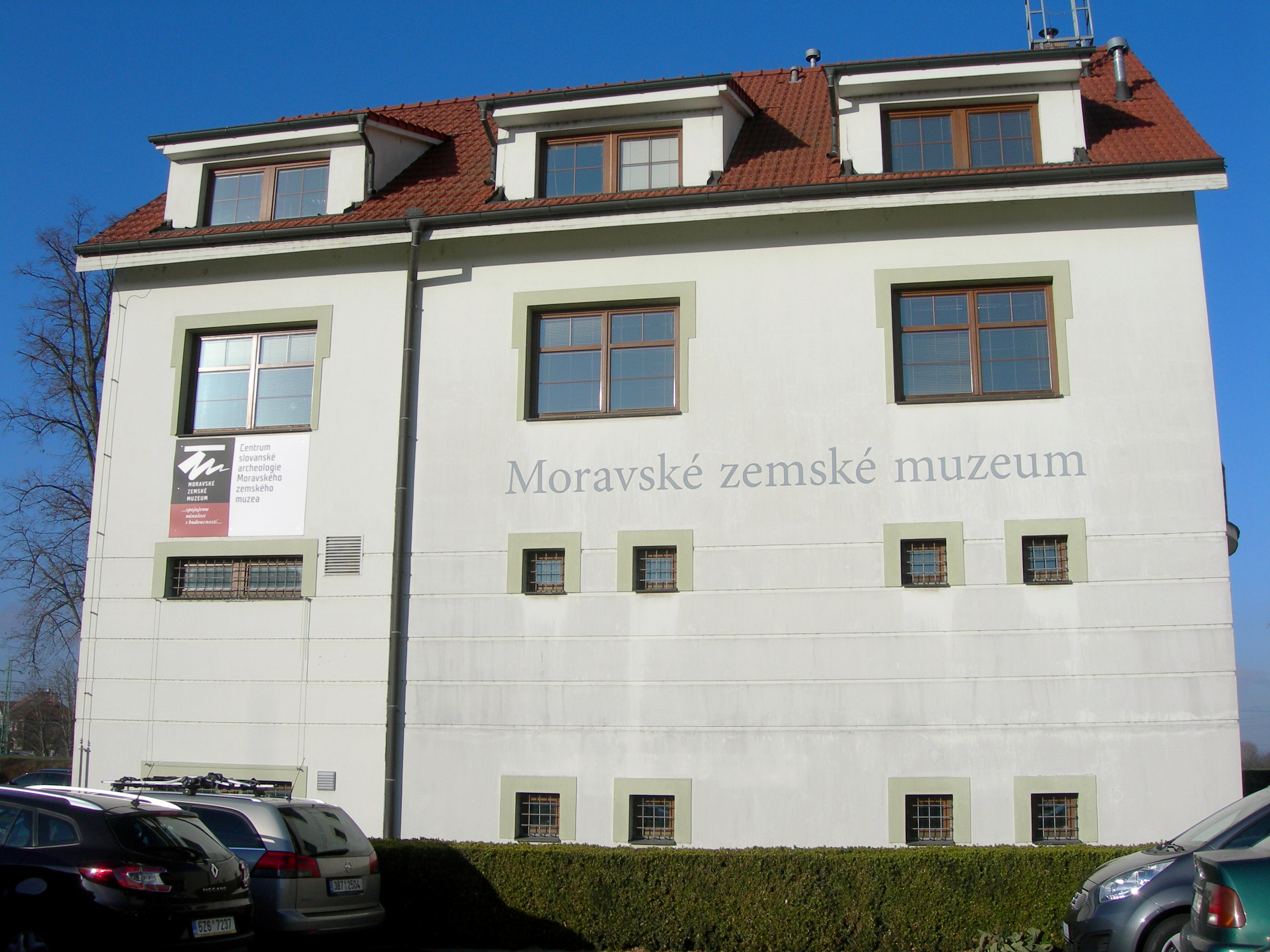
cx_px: 635
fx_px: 1394
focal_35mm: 38
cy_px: 476
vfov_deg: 37.7
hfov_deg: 49.0
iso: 50
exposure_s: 1/902
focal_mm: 7.8
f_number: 4.8
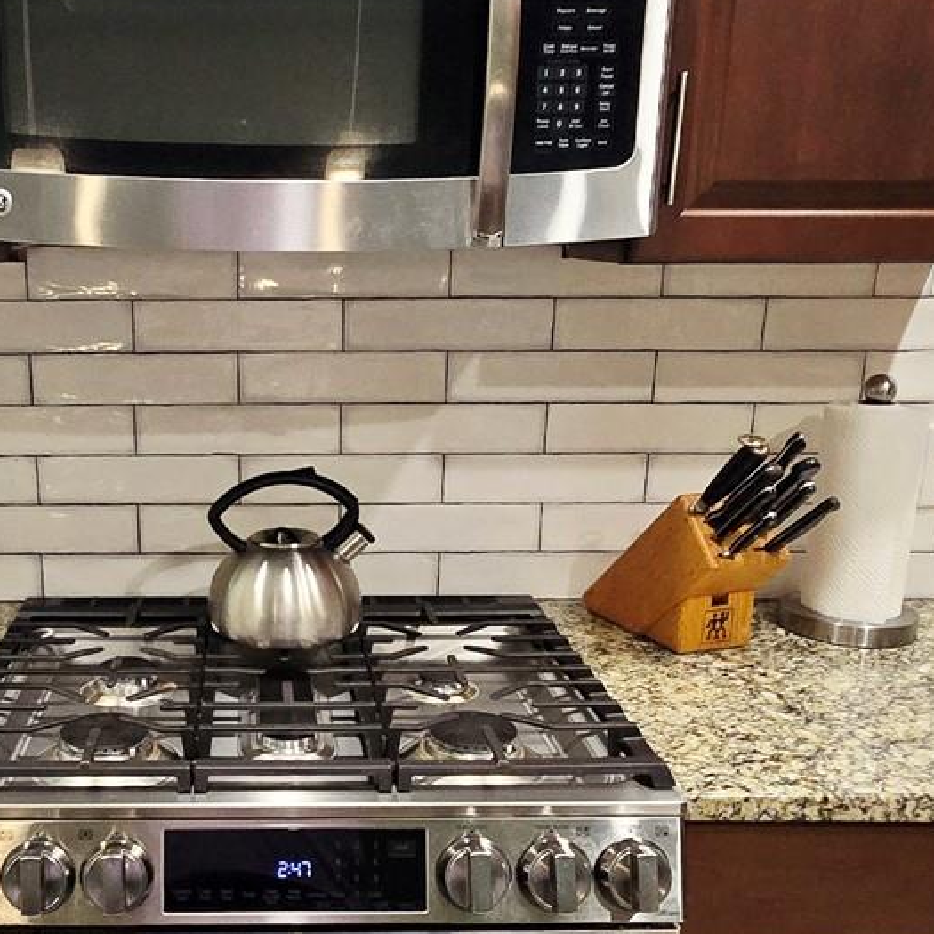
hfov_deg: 45.7
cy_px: 564
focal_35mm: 35
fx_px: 1068
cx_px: 246
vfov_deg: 46.9
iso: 400
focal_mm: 2.2
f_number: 2.2
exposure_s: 1/60.2
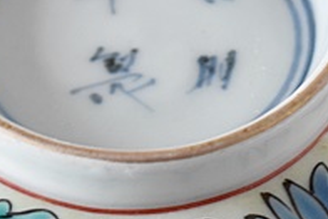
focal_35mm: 336
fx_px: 3064
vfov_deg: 4.1
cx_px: 89
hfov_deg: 6.1
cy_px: 337
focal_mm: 55
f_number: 5.6
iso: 800
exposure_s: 1/5
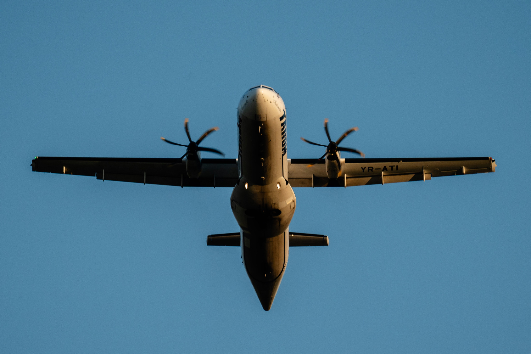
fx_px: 7375
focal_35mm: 500
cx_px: 266
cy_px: 177
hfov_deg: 4.1
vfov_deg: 2.8
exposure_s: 1/1250
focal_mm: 500
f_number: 6.7
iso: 800
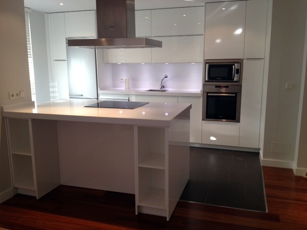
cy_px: 115
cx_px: 154
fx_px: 310
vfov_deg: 40.7
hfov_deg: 52.6
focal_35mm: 35
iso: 64
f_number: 2.4
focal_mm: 4.28
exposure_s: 1/40
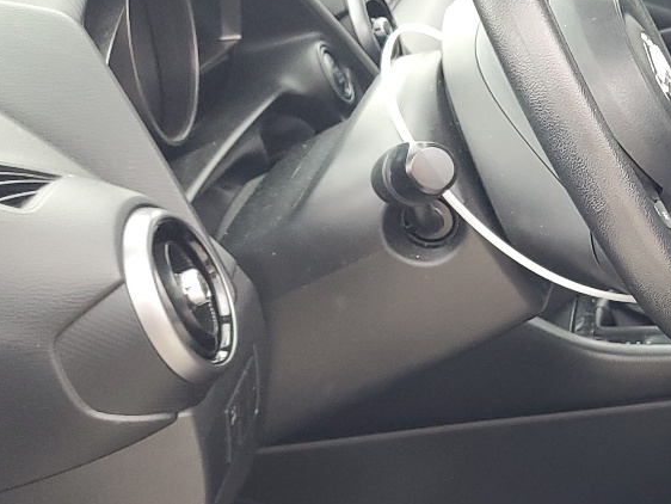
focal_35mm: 74
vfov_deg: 19.8
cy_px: 350
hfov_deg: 23.1
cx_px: 893
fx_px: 1435
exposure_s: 1/120
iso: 76
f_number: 1.5
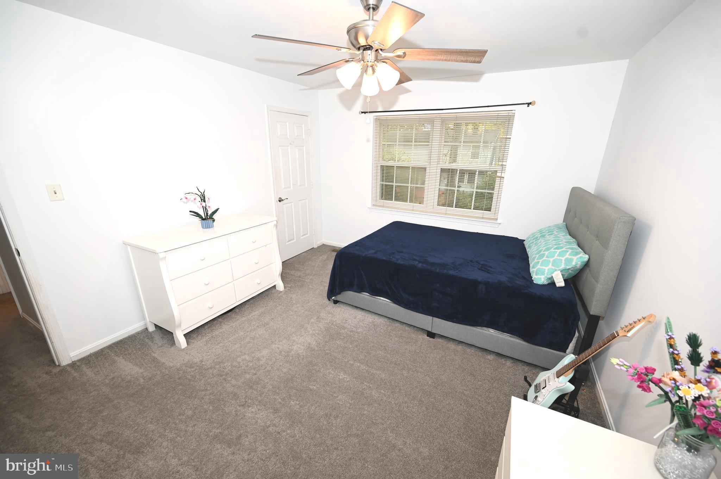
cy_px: 240
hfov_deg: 104.3
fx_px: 280
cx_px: 360
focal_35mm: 14
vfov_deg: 81.1
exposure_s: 1/80
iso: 500
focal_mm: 14
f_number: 4.5
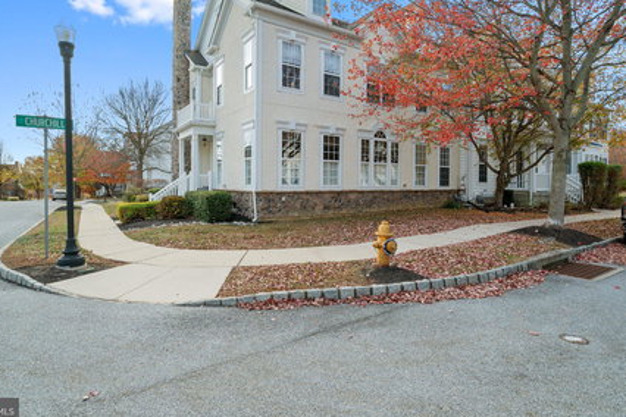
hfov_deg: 89.9
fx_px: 313
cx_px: 295
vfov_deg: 67.2
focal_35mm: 18
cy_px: 188
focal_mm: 16
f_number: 8
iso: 100
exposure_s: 1/100
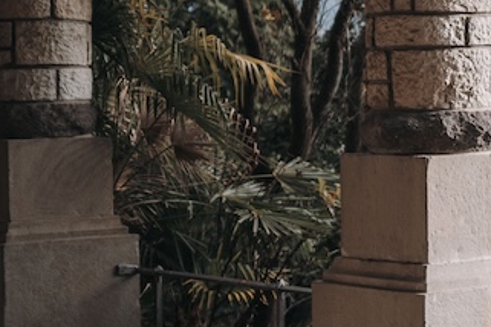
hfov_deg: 13.8
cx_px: 912
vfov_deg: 10.5
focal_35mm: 131
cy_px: 222
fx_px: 1787
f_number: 1.8
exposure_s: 1/1600
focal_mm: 35
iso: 200
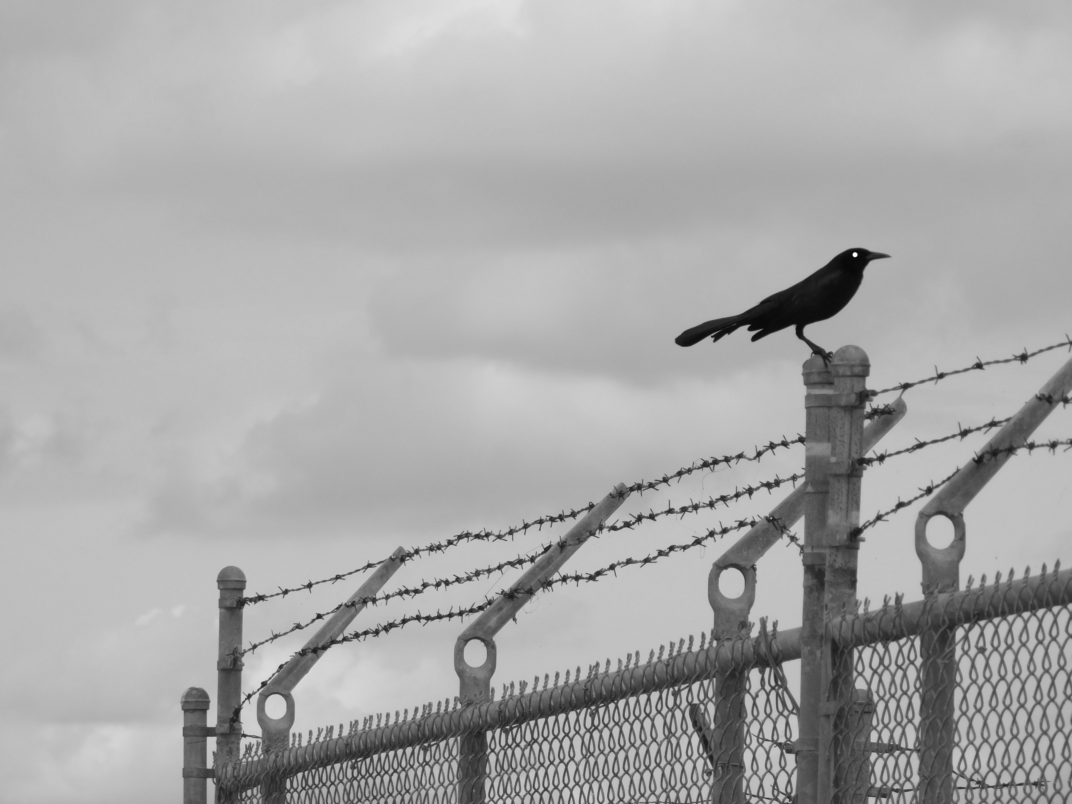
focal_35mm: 294
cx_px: 536
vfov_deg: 5.1
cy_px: 402
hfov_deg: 6.7
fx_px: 9105
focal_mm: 52.2
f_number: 5.7
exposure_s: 1/1000
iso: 125
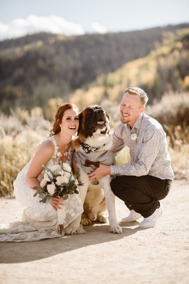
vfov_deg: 23.9
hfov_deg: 16.1
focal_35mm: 85
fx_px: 668
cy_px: 142
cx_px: 94
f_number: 2
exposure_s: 1/4000
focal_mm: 85
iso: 200
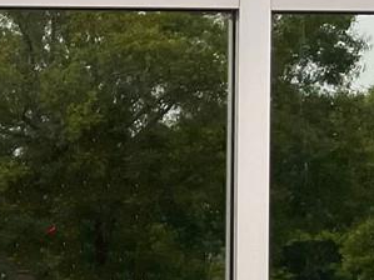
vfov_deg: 10.5
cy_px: 312
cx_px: -480
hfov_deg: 11.9
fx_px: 1501
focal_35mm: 139
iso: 125
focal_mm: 4.2
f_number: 1.6
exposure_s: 1/80
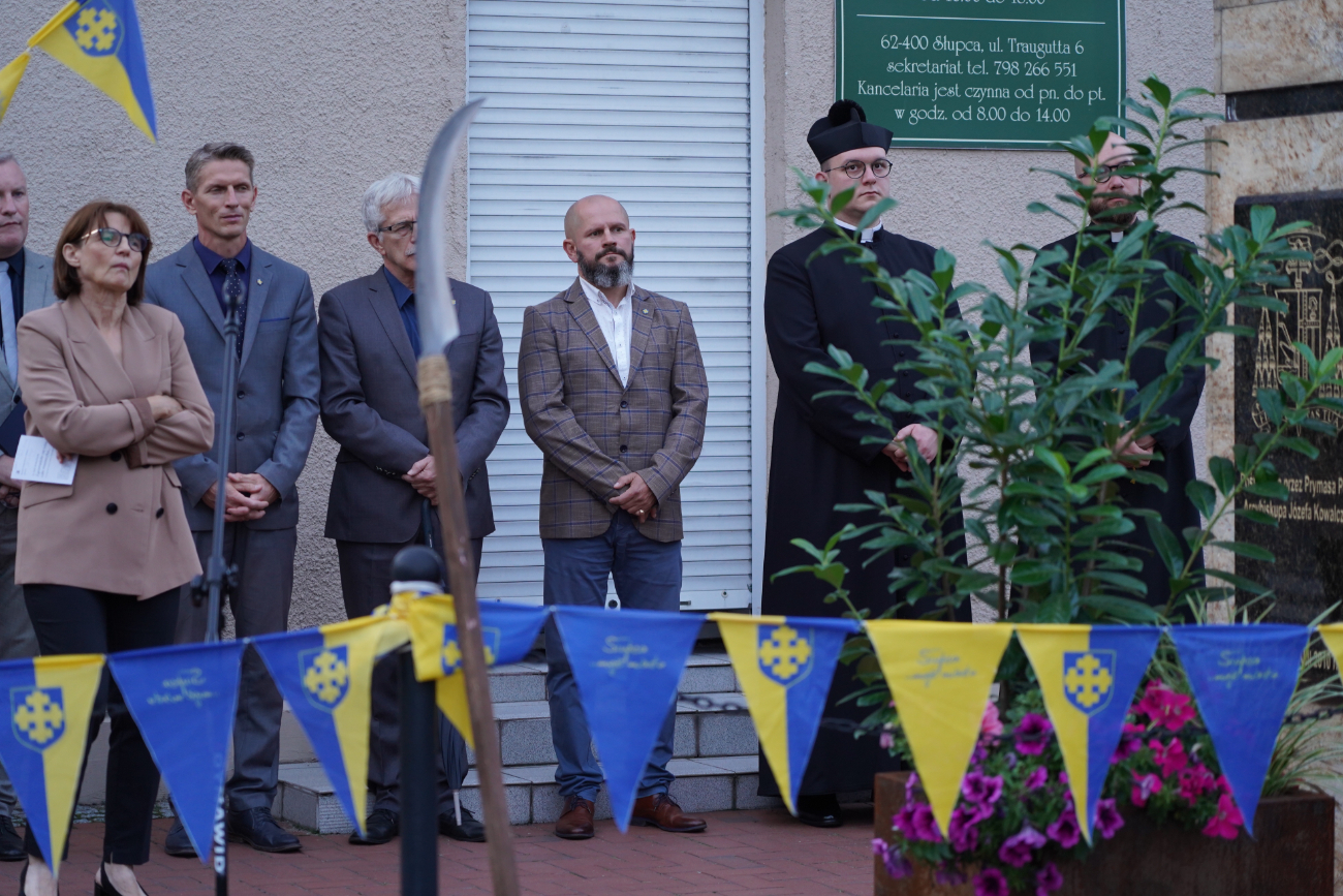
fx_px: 3917
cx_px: 672
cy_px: 448
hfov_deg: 19.5
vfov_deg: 13.0
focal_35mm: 105
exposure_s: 1/100
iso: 1250
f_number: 4
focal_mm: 105
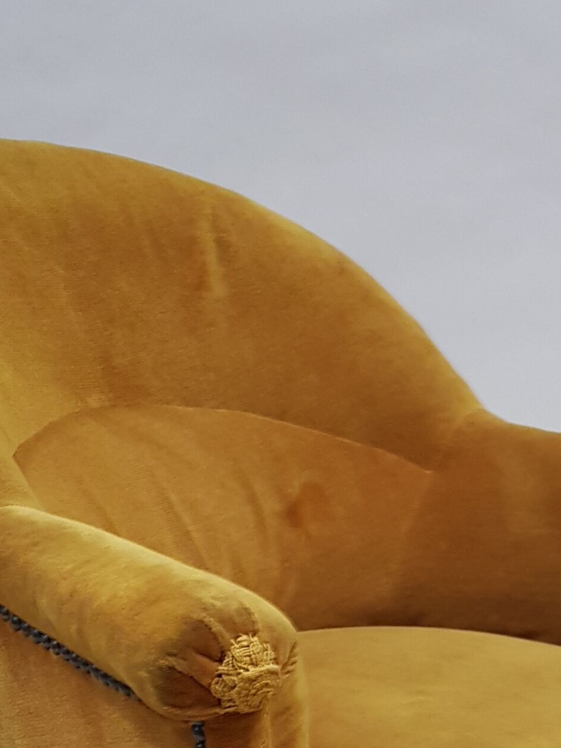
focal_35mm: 58
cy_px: 717
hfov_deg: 25.2
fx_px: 1253
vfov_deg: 31.2
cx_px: 295
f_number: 1.7
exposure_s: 1/33
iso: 200
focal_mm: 4.2
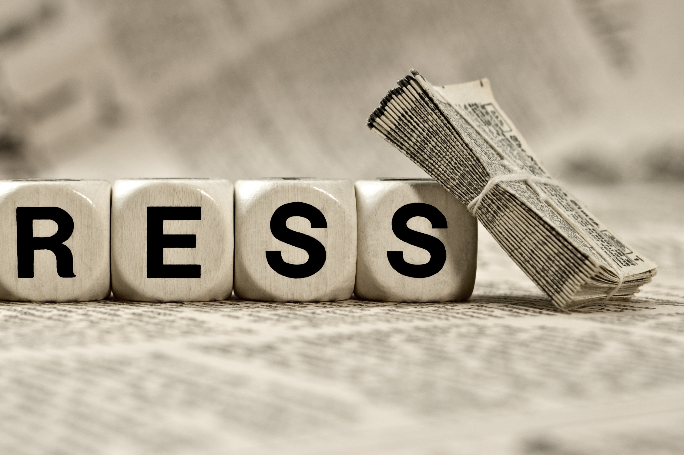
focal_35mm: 140
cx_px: 249
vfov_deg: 9.8
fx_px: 2658
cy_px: 186
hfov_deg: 14.6
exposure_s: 1/800
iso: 200
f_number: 32
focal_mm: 70
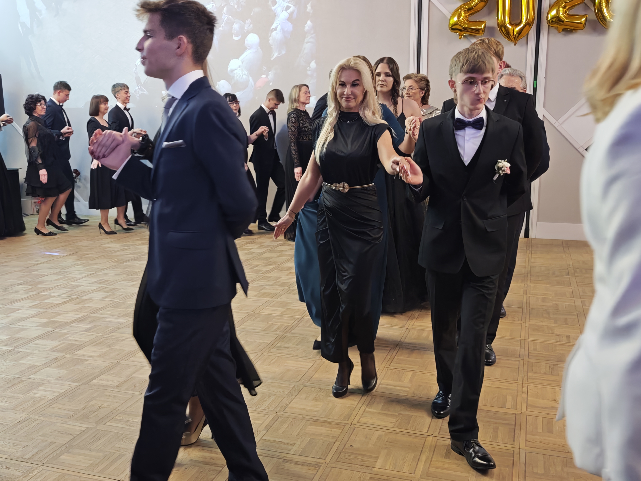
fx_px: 648
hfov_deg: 52.6
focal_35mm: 35
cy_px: 240
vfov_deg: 40.7
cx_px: 320
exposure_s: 1/100
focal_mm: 6.55
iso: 2000
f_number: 1.62
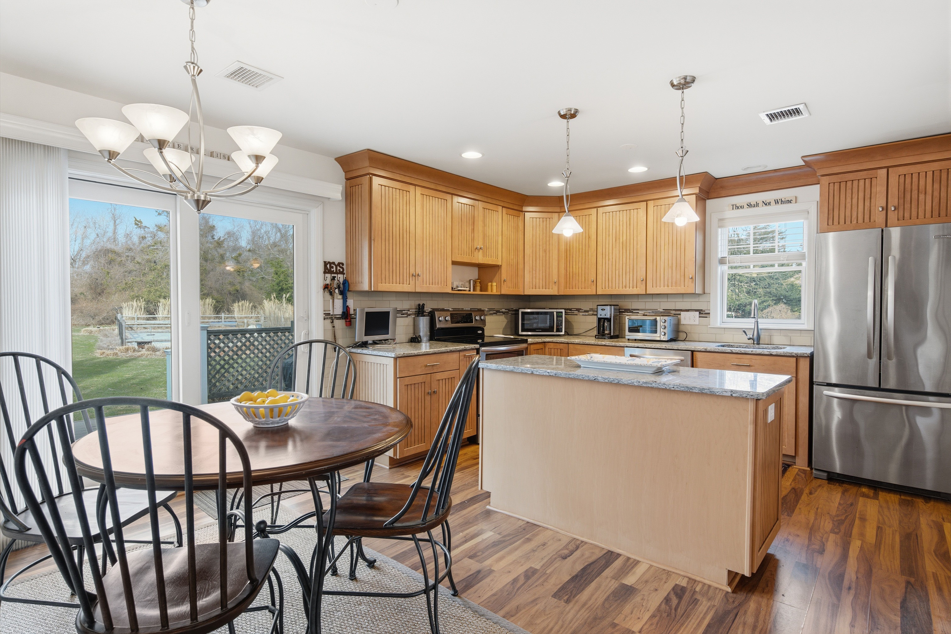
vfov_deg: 65.9
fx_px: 489
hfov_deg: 88.4
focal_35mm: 18
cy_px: 317
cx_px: 476
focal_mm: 18.5
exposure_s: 1/640
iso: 400
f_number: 8
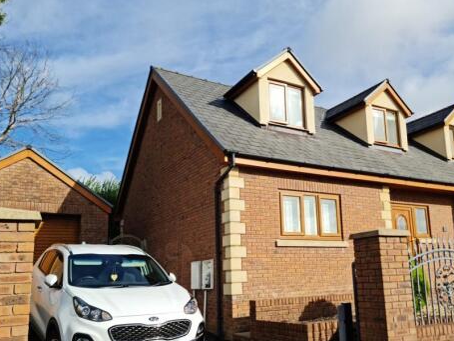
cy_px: 200
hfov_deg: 56.3
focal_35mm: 32
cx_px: 276
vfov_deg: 44.0
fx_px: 420
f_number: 1.8
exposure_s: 1/1080
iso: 50
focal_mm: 7
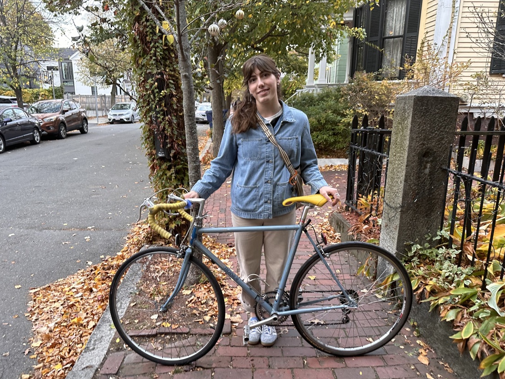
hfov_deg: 67.3
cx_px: 246
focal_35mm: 26
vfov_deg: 53.0
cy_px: 202
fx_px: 379
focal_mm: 6.86
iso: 250
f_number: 1.78
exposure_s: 1/77
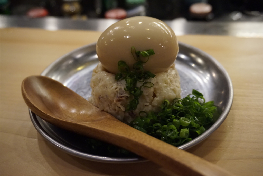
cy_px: 88
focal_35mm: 36
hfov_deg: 53.1
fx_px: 263
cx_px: 132
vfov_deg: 36.9
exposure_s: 1/250
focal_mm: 24
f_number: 4.5
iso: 5000
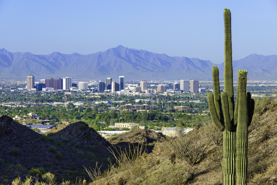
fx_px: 1154
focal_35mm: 150
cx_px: 138
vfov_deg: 9.2
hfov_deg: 13.7
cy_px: 92
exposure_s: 1/160
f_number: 14
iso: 100
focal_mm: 150
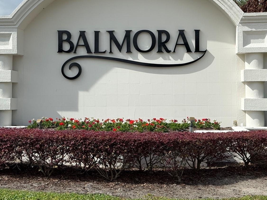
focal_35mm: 68
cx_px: 140
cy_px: 68
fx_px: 525
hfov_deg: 28.6
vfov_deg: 21.5
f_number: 1.78
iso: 64
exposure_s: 1/6536
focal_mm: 6.76
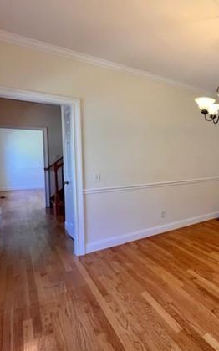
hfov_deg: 47.4
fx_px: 201
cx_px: 220
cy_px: 167
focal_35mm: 21
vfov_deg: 82.3
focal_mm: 1.57
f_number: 1.8
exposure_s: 1/120
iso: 125
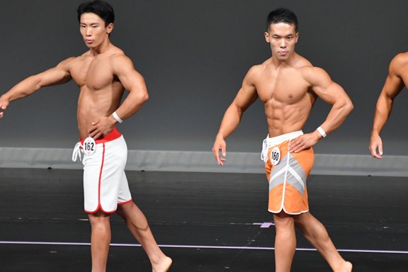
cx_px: 223
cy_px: 153
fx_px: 5258
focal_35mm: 464
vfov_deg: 3.0
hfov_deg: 4.4
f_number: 5.6
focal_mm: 230
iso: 4000
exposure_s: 1/400
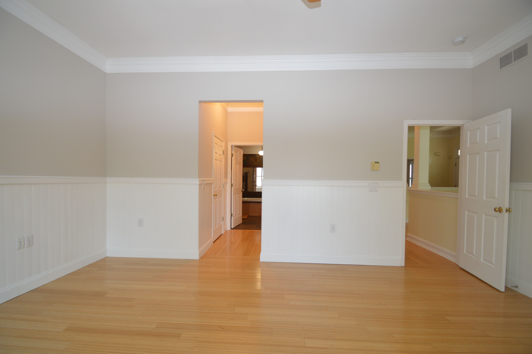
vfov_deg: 77.2
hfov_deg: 100.4
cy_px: 177
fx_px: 221
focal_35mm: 15
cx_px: 266
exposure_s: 1/60
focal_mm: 10
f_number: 4
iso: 400
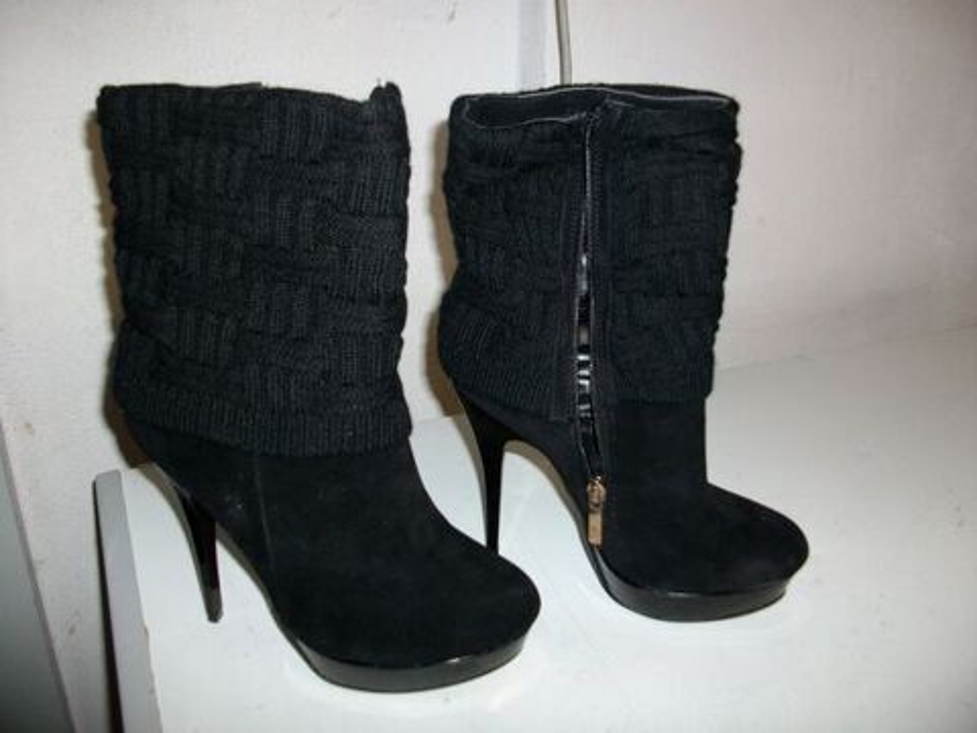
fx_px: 903
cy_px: 366
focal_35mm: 32
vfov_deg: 44.2
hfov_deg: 56.8
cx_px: 488
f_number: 2.9
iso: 125
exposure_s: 1/40
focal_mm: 5.7
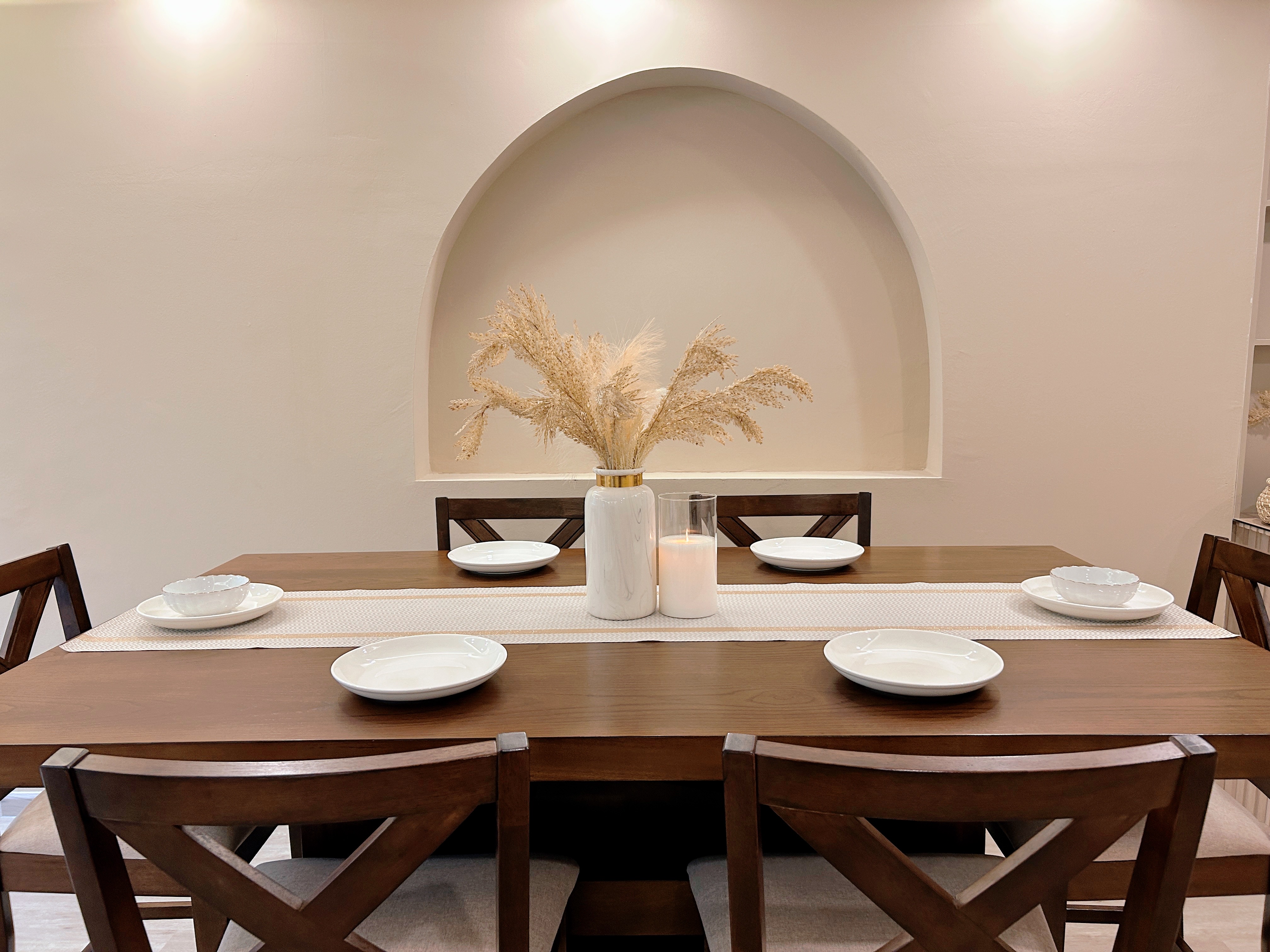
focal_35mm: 26
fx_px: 954
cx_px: 635
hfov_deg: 67.3
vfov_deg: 53.1
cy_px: 476
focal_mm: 5.7
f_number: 1.5
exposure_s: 1/80
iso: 125
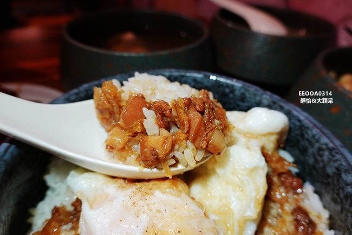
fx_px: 235
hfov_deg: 73.8
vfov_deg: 53.1
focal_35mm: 24
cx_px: 176
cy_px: 118
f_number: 2.8
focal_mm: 9
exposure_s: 1/30
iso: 125
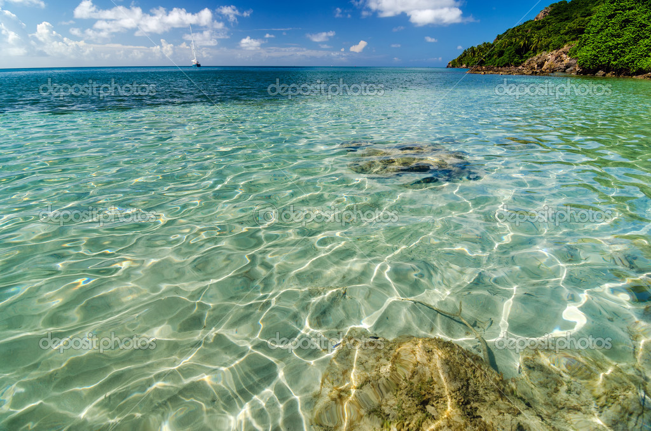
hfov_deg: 95.1
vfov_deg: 71.8
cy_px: 216
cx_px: 326
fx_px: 298
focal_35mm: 16
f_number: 5.6
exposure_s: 1/160
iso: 100
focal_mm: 11
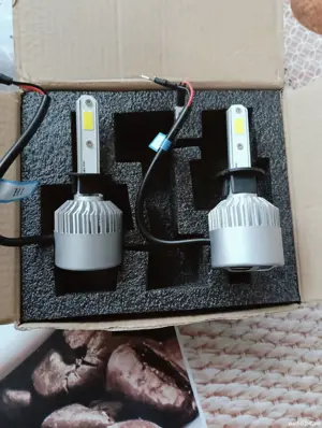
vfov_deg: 65.2
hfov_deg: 51.5
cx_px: 161
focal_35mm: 27
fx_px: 334
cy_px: 214
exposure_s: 1/20
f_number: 1.8
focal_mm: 3.98
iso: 1250
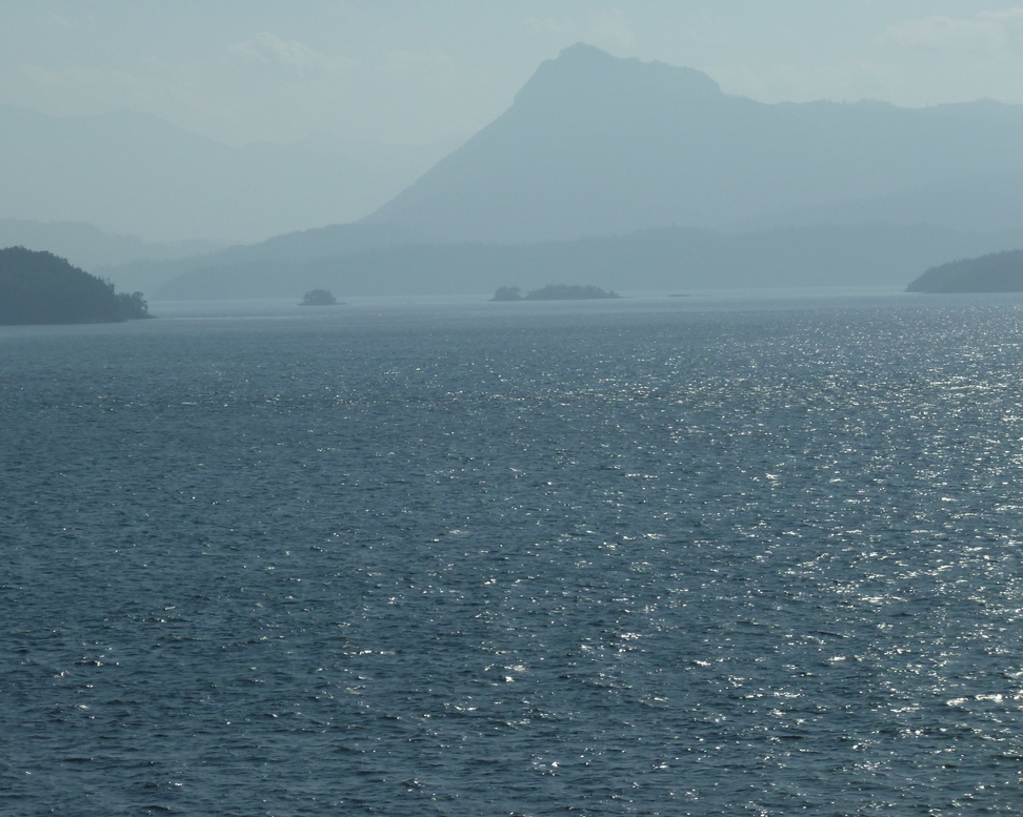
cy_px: 325
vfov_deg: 10.7
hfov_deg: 13.4
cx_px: 388
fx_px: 4359
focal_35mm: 144
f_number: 16
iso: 80
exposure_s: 1/200
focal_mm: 20.2
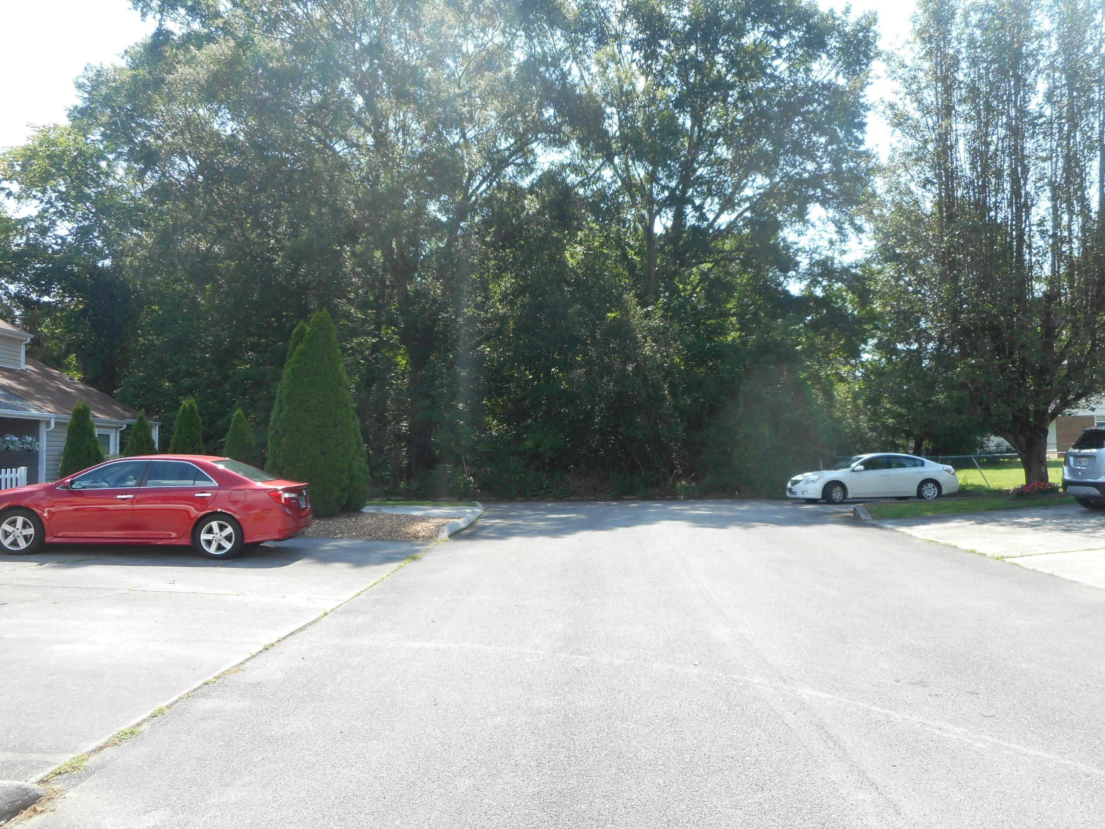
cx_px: 552
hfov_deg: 69.4
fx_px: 798
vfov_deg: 54.9
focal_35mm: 25
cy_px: 414
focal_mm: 4.5
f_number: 3.7
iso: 80
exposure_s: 1/200
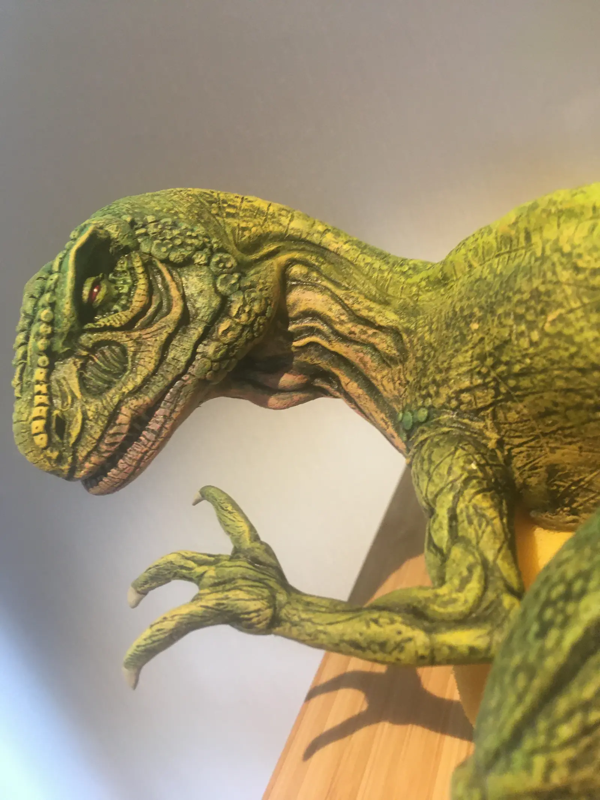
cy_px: 400
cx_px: 300
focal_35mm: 29
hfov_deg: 48.2
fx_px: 670
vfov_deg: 61.7
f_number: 2.2
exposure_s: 1/33
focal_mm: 4.15
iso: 125
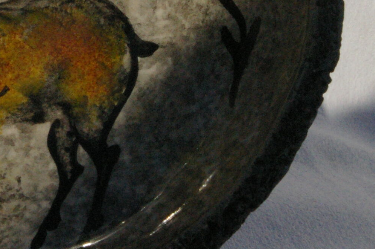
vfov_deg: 11.5
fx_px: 1228
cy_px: 1
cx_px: 89
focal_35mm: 118
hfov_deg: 17.3
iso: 1600
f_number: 16
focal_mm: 26
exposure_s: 1/1500
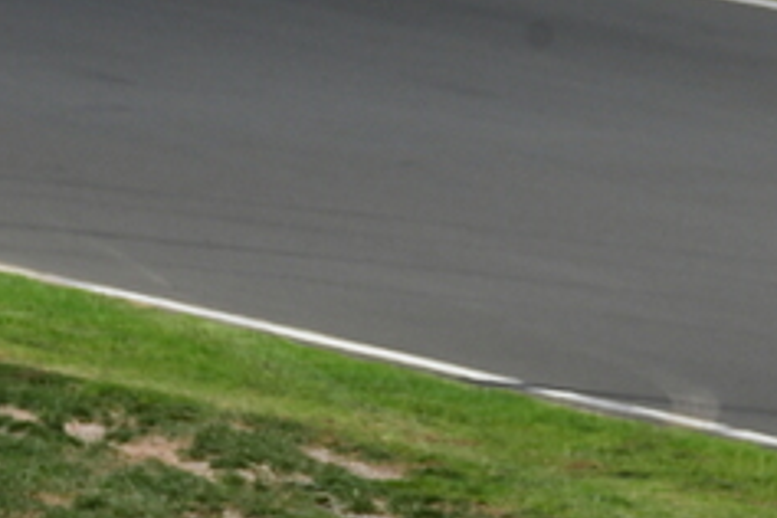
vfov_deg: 0.8
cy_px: 739
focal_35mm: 1620
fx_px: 34962
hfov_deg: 1.3
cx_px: 1239
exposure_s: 1/640
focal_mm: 320
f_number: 10
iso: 200
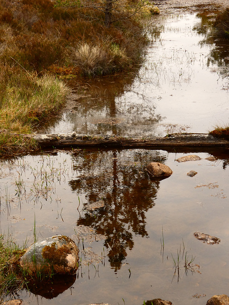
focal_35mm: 74
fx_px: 653
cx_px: 114
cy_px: 152
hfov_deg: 19.9
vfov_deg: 26.3
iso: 200
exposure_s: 1/250
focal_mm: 13.3
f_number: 5.6
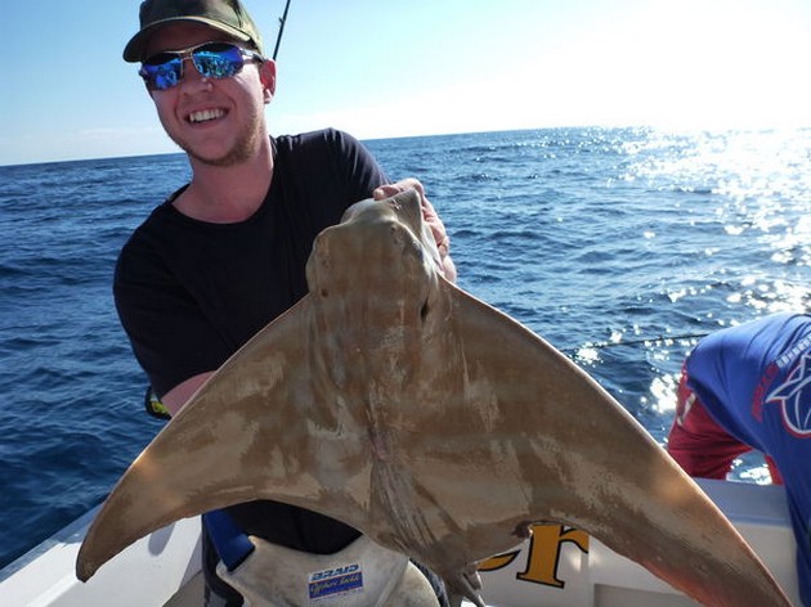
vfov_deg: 49.7
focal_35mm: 28
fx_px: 656
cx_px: 406
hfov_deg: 63.5
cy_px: 304
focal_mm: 4.9
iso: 160
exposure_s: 1/800
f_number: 3.3
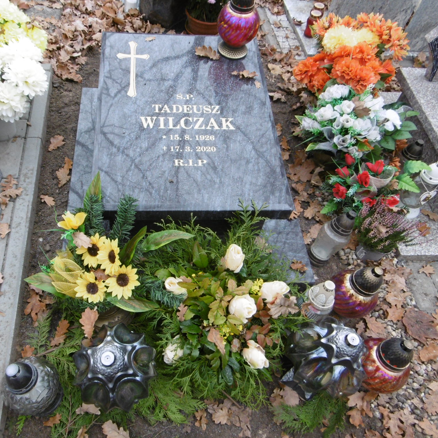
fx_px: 415
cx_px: 175
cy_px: 217
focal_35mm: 29
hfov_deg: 55.2
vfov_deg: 55.6
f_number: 3.1
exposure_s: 1/60
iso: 160
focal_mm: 4.3
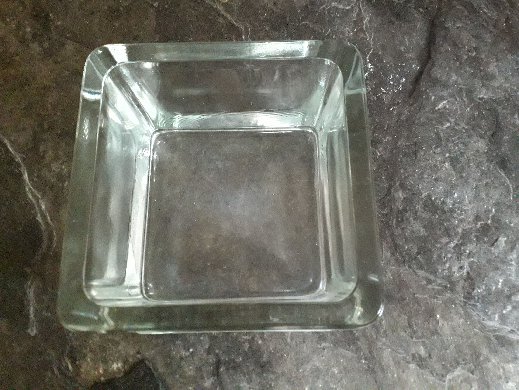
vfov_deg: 51.4
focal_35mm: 27
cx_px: 260
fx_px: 405
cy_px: 195
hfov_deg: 65.3
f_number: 1.9
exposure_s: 1/10
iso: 800
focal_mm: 3.6
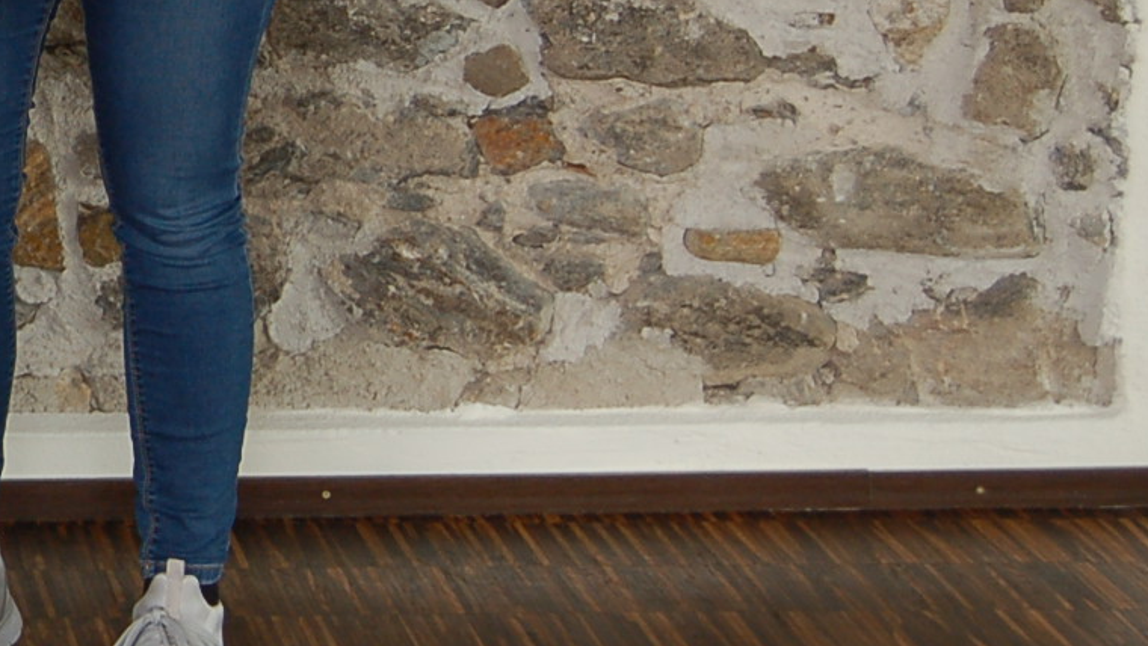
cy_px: -216
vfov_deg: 8.0
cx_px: -405
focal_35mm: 149
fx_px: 4537
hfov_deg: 13.8
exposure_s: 1/125
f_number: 5.6
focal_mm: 32
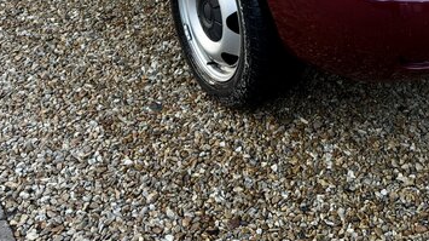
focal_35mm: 59
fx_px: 671
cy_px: -104
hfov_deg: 34.5
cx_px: 336
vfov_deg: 18.4
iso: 64
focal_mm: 6.76
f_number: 1.78
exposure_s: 1/198
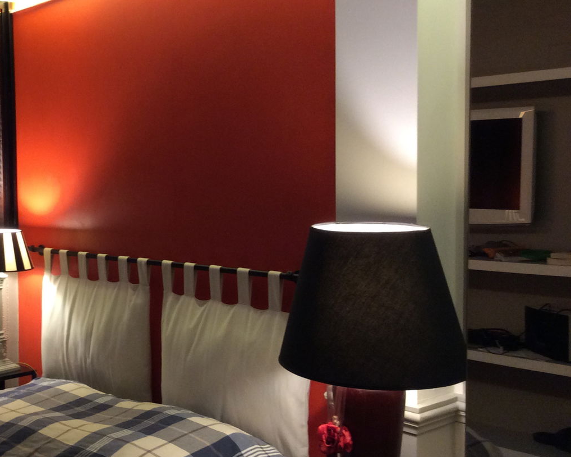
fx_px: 828
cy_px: 218
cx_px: 123
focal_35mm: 49
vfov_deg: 30.8
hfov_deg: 36.9
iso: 100
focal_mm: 3.3
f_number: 2.4
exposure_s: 1/25
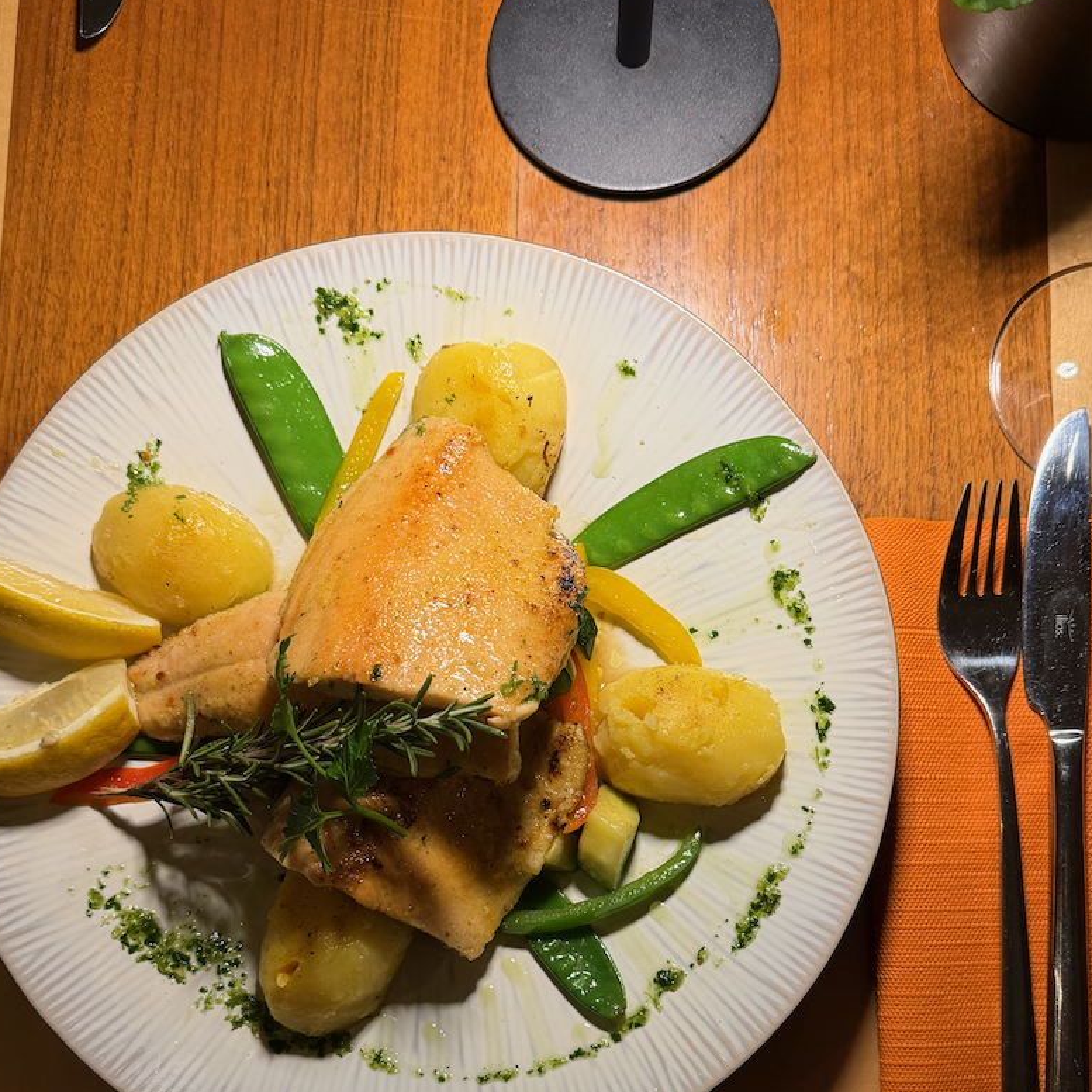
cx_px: 545
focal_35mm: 35
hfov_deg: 47.2
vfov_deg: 46.5
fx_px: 1249
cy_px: 726
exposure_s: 1/50
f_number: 1.78
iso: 160
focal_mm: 6.76
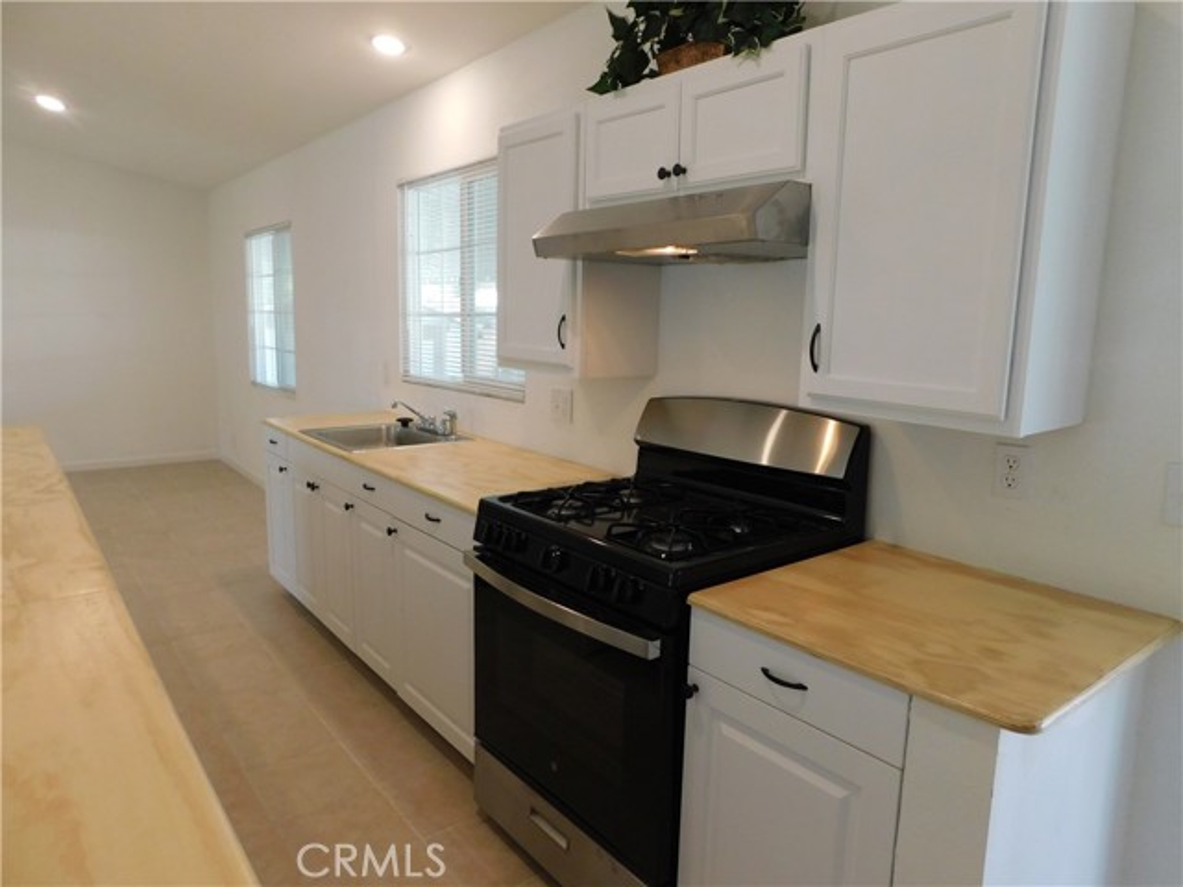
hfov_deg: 73.9
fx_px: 786
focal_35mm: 23
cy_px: 444
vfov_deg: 58.9
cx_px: 592
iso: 160
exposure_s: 1/30
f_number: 3
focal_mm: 4
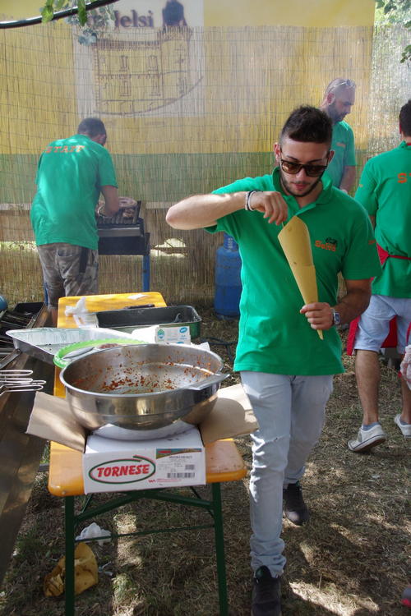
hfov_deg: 29.2
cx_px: 206
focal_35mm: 46
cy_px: 308
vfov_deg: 42.7
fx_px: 788
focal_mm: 31
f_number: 6.3
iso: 640
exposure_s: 1/125
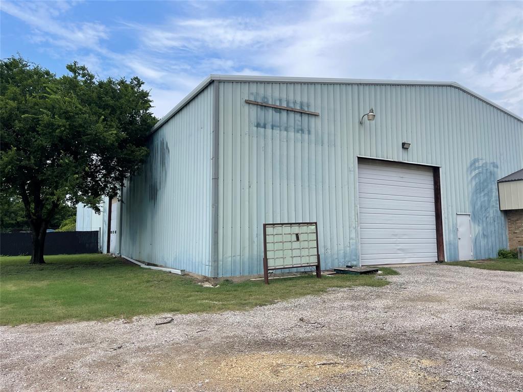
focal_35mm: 25
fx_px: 378
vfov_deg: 54.9
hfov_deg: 69.4
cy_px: 196
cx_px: 262
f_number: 1.6
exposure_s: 1/3788
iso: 32
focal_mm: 5.1
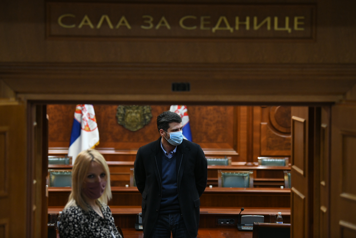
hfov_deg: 20.0
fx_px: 1009
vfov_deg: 13.4
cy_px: 119
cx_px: 178
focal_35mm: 102
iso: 3200
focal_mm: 102
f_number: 3.5
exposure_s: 1/160
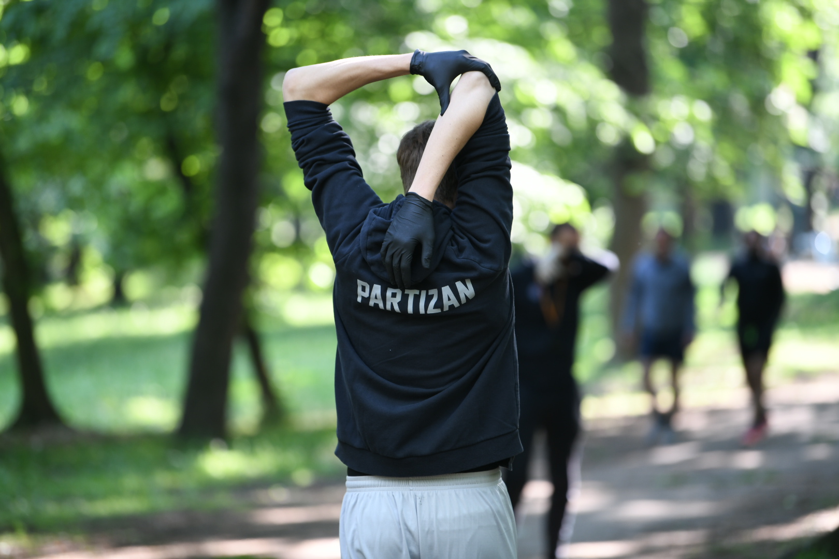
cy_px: 280
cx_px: 420
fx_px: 4078
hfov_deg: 11.7
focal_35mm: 175
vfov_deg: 7.8
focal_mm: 175
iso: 500
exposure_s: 1/250
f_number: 2.8
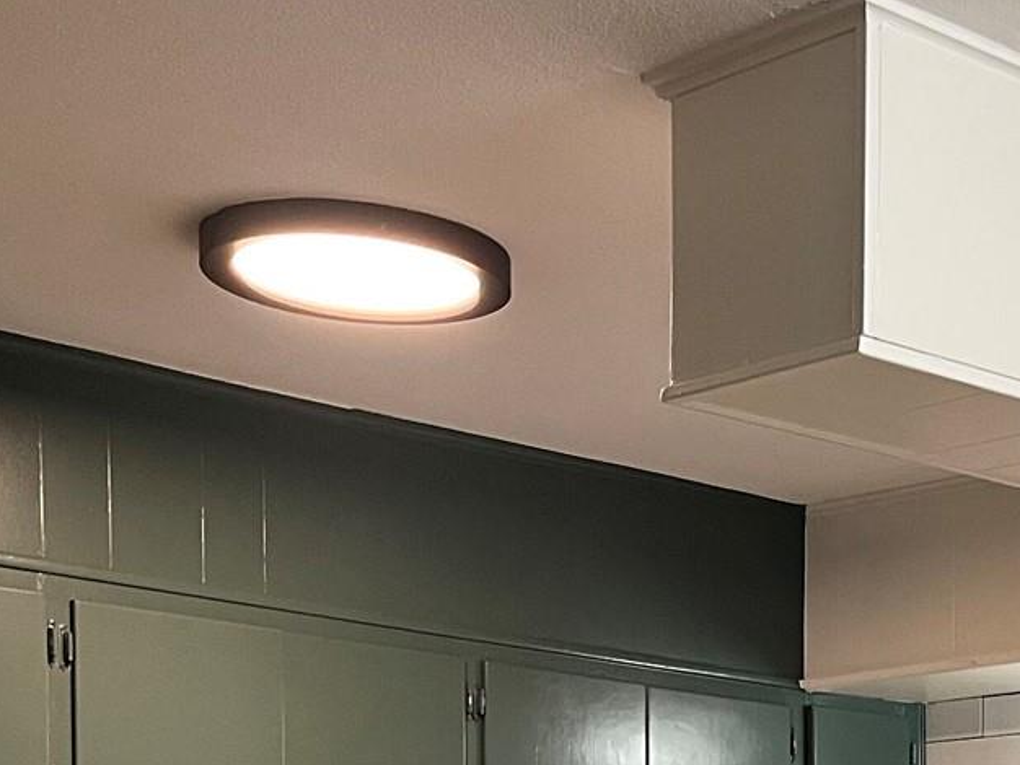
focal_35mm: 85
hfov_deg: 21.8
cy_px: 1183
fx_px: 2506
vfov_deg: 15.8
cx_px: 1111
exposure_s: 1/60
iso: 100
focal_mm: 5.1
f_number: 1.6
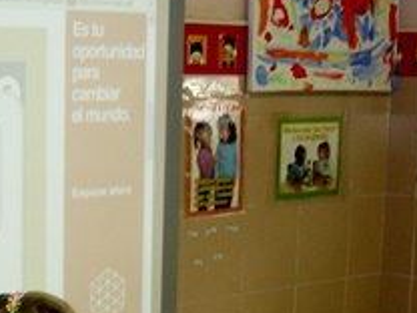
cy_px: 442
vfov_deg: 12.6
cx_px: 150
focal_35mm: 113
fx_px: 1361
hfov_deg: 17.4
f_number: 3.2
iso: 160
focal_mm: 6.3
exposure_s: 1/45
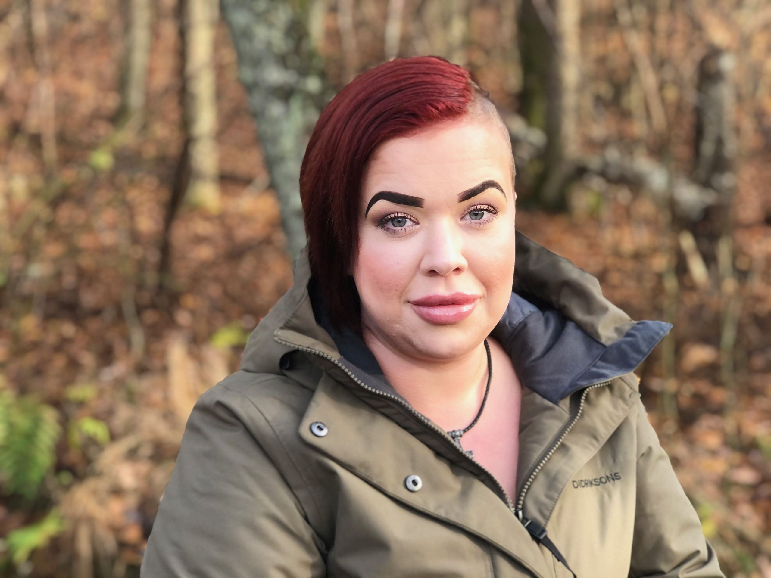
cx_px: 386
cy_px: 289
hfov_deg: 33.8
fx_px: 1270
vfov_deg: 25.7
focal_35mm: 57
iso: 20
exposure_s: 1/30
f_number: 2.8
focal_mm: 6.6
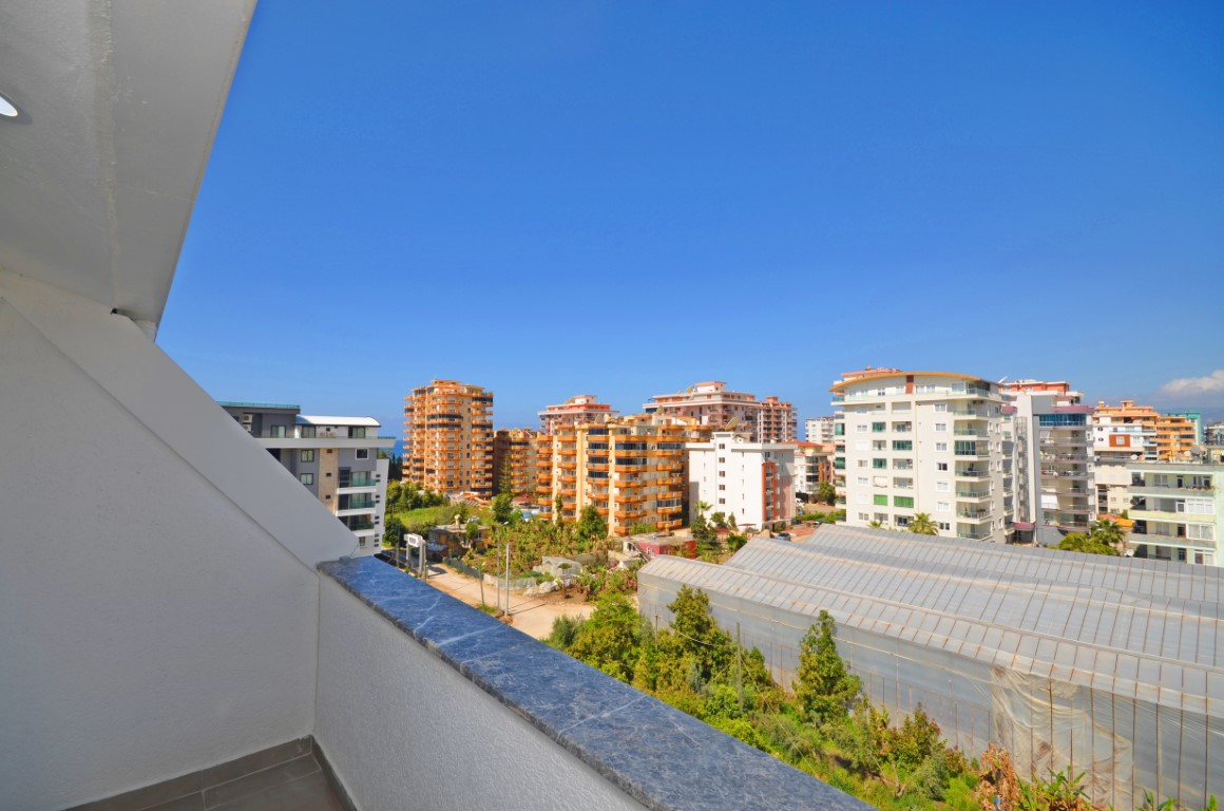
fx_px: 509
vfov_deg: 77.1
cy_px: 406
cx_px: 612
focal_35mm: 15
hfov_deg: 100.5
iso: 100
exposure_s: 1/250
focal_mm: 10
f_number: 9
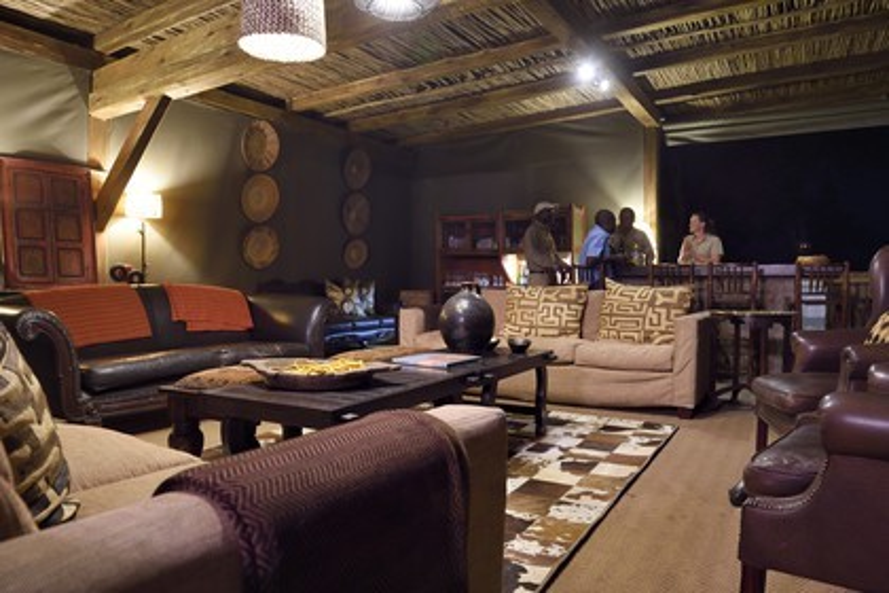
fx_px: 593
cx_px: 444
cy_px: 296
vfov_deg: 53.1
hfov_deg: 73.7
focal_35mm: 24
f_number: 6.3
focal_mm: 24
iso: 800
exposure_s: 1.3
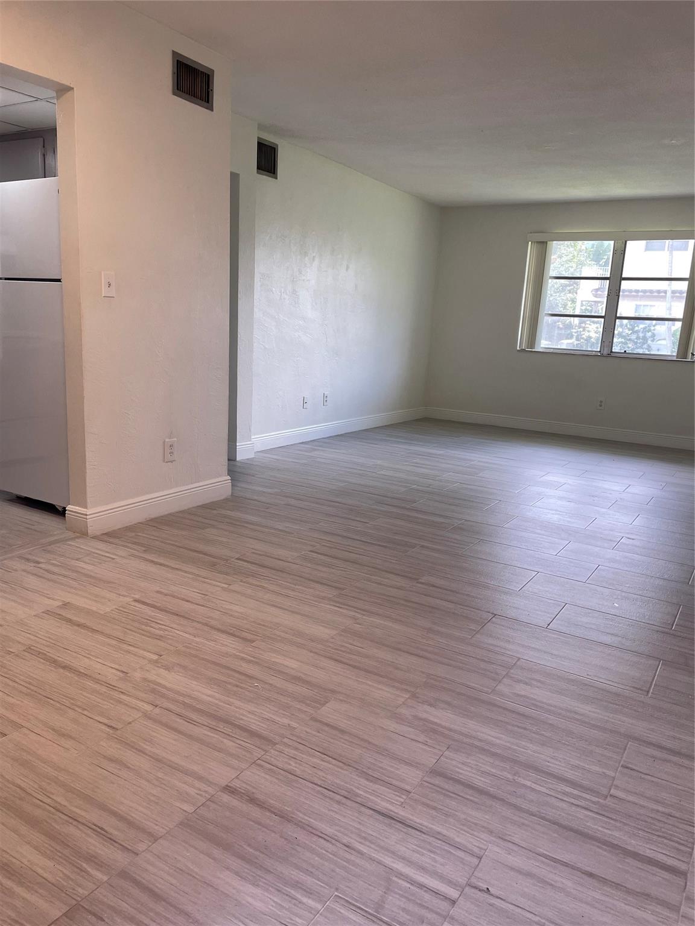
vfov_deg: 67.3
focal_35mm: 26
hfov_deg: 53.1
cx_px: 348
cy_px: 463
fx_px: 696
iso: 80
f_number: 1.6
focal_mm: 4.2
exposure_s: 1/120
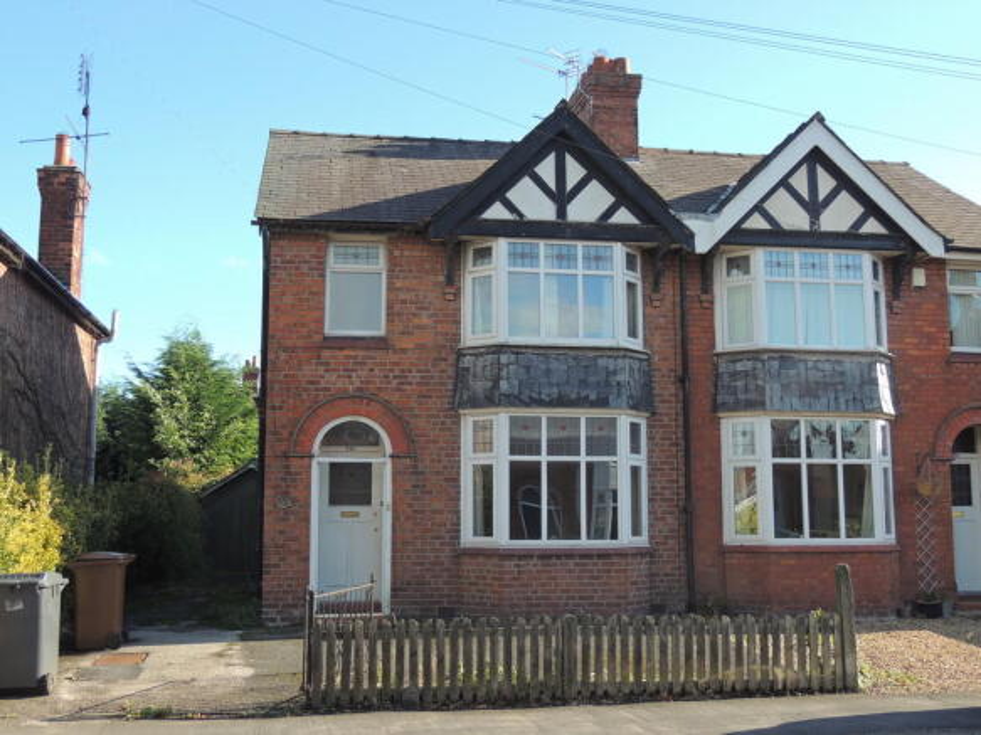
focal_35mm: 40
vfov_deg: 35.9
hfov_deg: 46.8
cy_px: 368
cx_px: 490
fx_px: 1133
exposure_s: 1/320
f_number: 3.3
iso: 100
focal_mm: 7.1
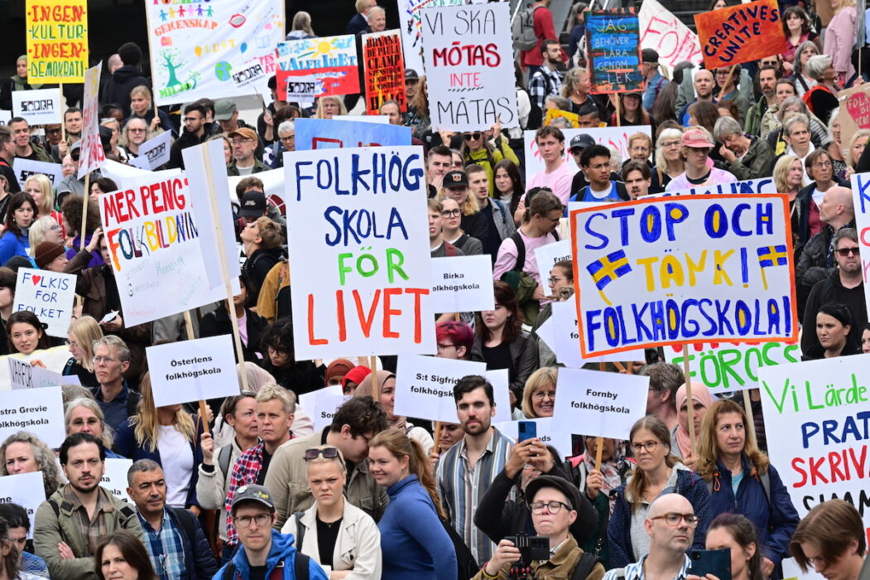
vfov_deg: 8.1
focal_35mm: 170
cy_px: 290
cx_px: 435
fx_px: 4107
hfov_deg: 12.1
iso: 1600
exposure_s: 1/640
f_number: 11
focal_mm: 170
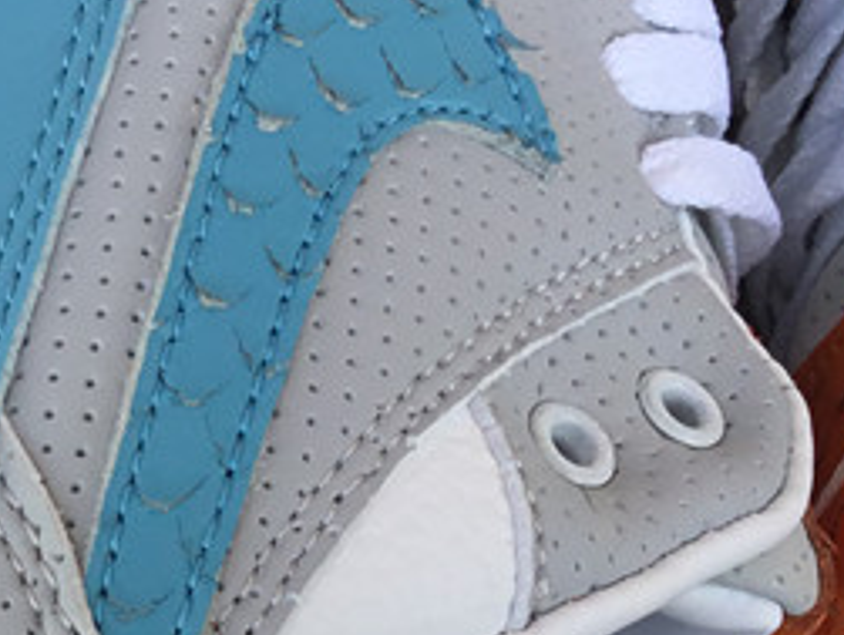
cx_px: -229
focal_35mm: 111
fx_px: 2710
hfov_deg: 16.8
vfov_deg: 13.3
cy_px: 573
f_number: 2.4
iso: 25
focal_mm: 3.3
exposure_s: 1/317
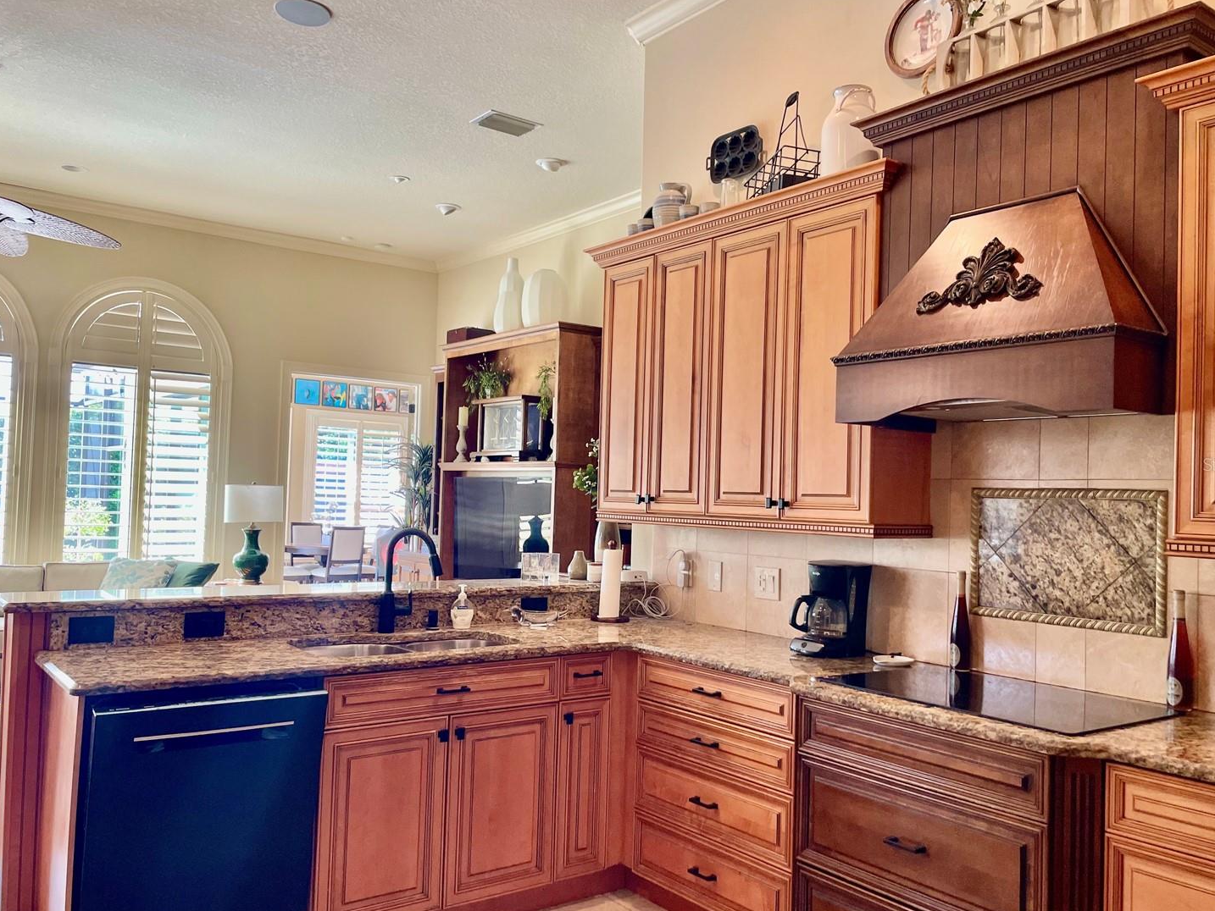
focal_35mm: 29
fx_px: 1018
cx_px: 605
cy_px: 464
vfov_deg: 48.2
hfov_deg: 61.7
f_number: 1.6
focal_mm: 4.2
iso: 80
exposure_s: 1/60
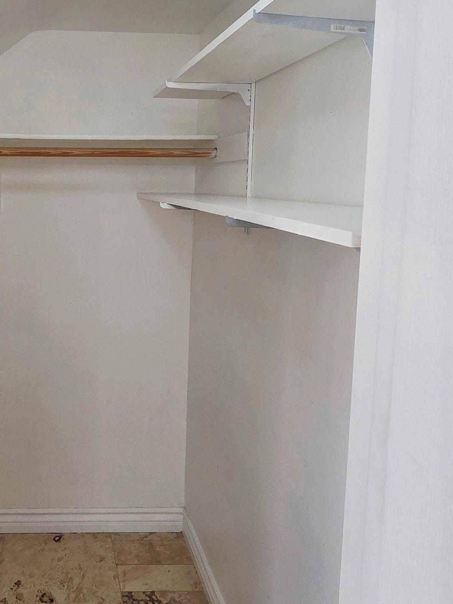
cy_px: 224
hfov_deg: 46.4
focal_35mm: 28
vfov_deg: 62.5
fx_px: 488
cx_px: 73
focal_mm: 2.2
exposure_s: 1/120
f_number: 2.2
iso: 100
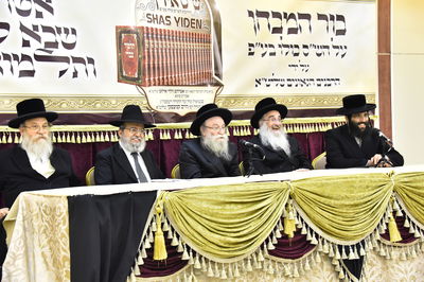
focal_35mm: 68
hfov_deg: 29.7
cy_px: 141
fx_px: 800
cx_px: 212
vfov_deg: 20.0
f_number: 5.6
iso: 3200
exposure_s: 1/100
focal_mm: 68
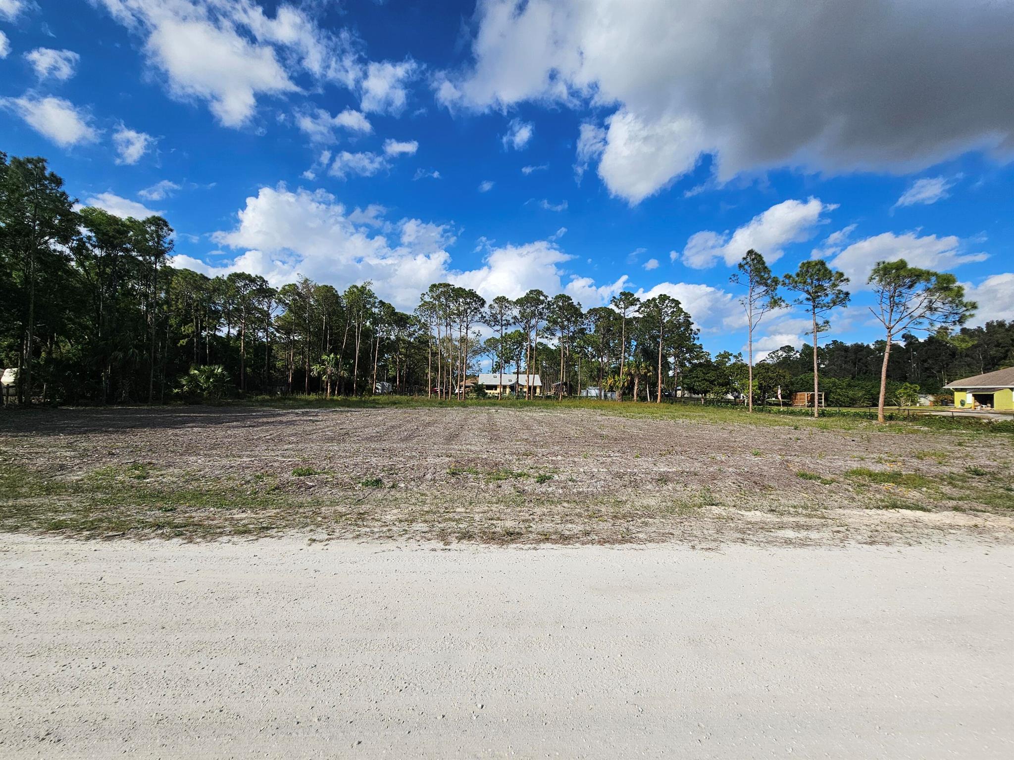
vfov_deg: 89.9
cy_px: 380
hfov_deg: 106.2
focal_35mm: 13
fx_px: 381
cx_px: 507
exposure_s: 1/4326
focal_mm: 2.2
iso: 50
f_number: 2.2
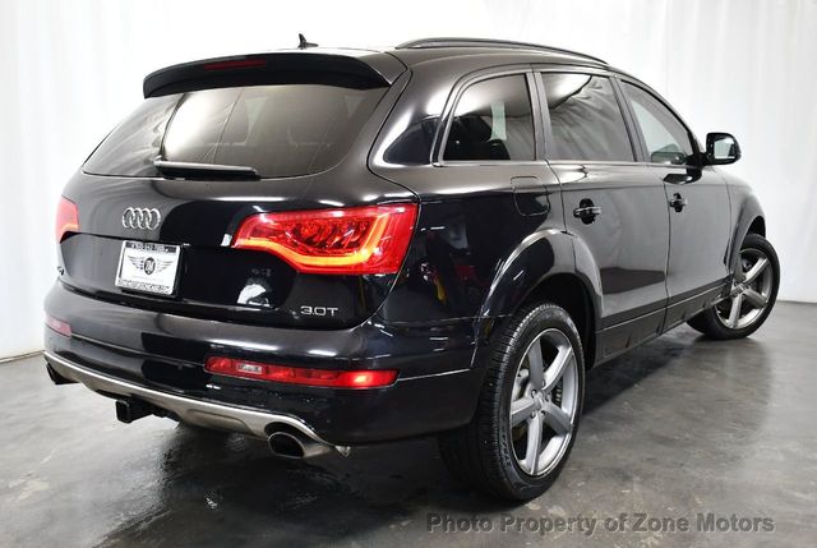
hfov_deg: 53.1
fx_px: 818
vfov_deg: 37.0
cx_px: 408
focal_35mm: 36
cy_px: 274
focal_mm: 18
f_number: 3.5
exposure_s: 1/125
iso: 1400
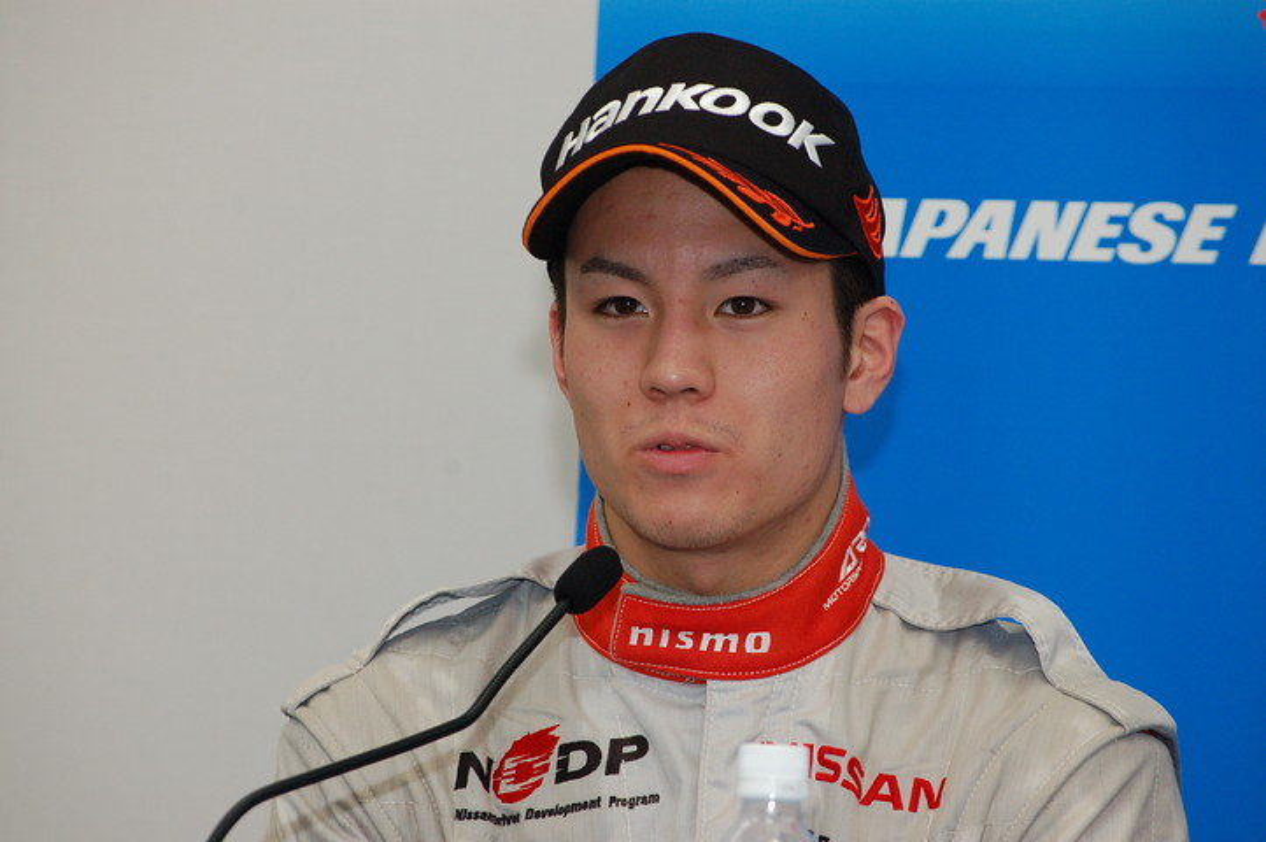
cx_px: 633
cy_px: 421
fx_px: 7642
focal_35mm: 218
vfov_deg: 6.3
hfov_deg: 9.5
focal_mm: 145
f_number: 8
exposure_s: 1/90
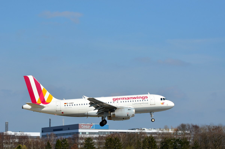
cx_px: 112
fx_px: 889
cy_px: 74
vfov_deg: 9.6
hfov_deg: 14.4
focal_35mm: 142
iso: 100
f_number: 10
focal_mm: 95
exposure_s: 1/400
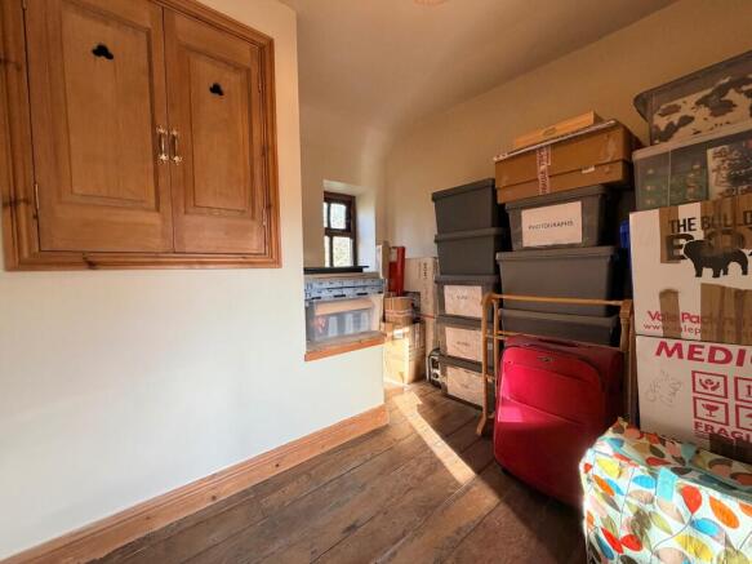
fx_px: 304
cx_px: 376
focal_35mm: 14
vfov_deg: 85.7
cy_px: 282
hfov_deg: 102.1
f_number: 2.2
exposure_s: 1/121
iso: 200
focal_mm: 2.22
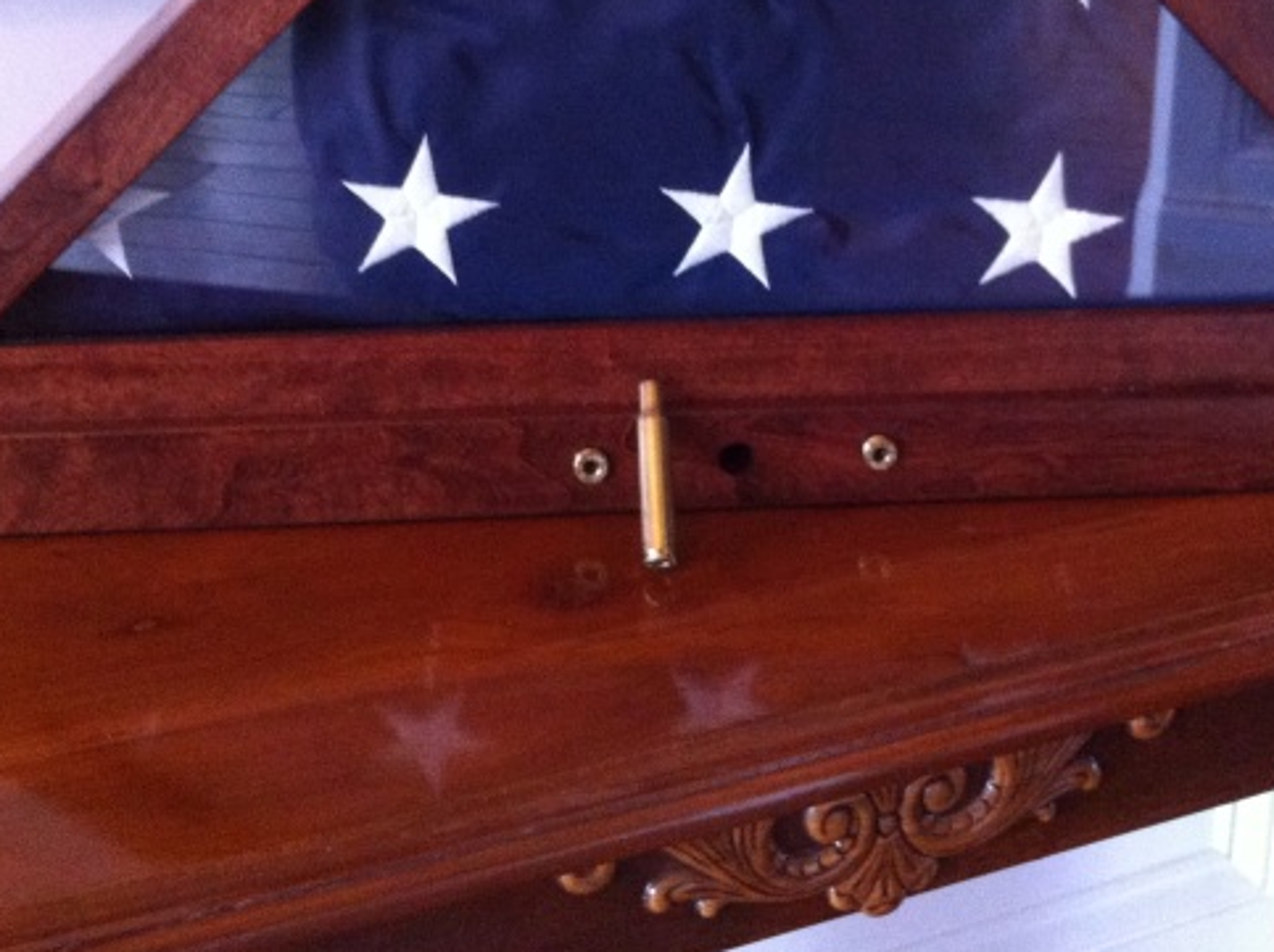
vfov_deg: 23.1
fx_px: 2279
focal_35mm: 62
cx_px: 702
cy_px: 119
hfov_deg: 31.2
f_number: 2.8
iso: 500
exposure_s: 1/15
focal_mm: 3.85
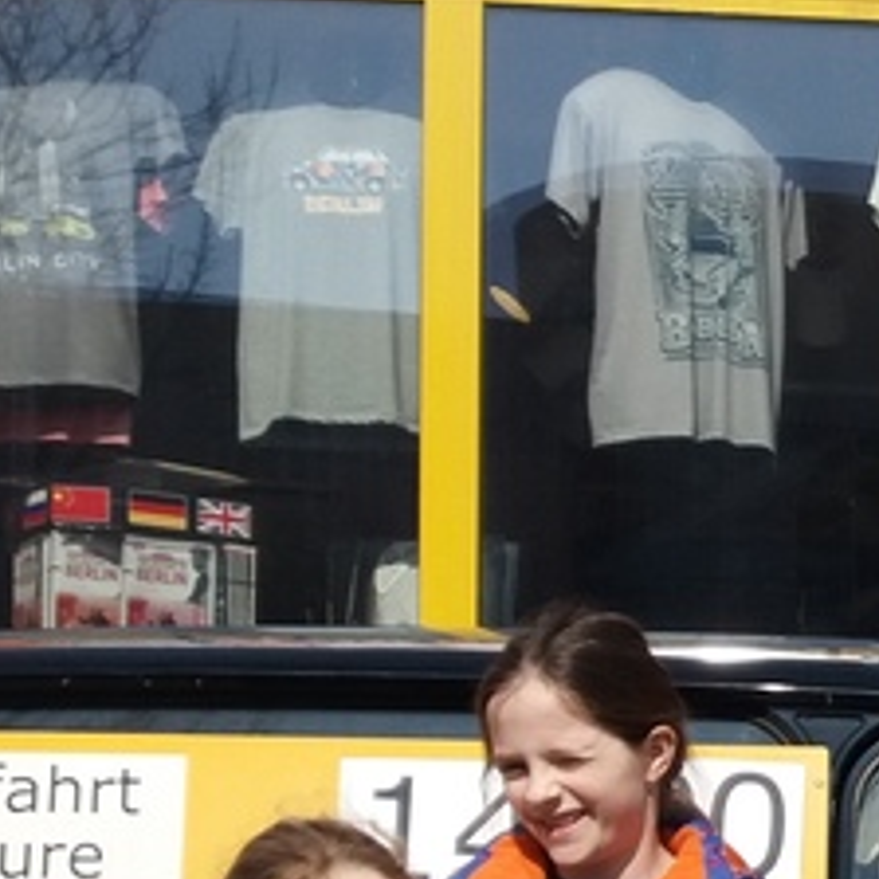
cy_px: 1024
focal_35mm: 113
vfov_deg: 14.9
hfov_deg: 14.6
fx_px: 3246
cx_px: 1236
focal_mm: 3.7
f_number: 1.9
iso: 64
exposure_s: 1/2342
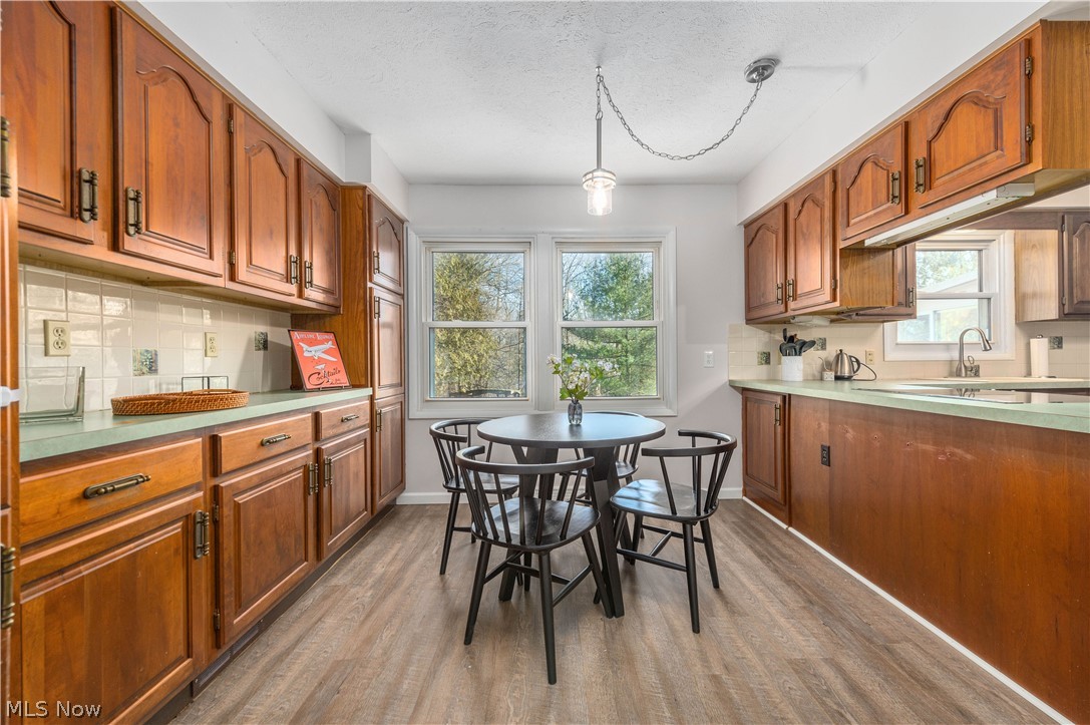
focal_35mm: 14
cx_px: 545
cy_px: 362
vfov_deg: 81.1
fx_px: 424
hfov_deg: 104.3
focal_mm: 14
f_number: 9
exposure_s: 1/60
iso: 200
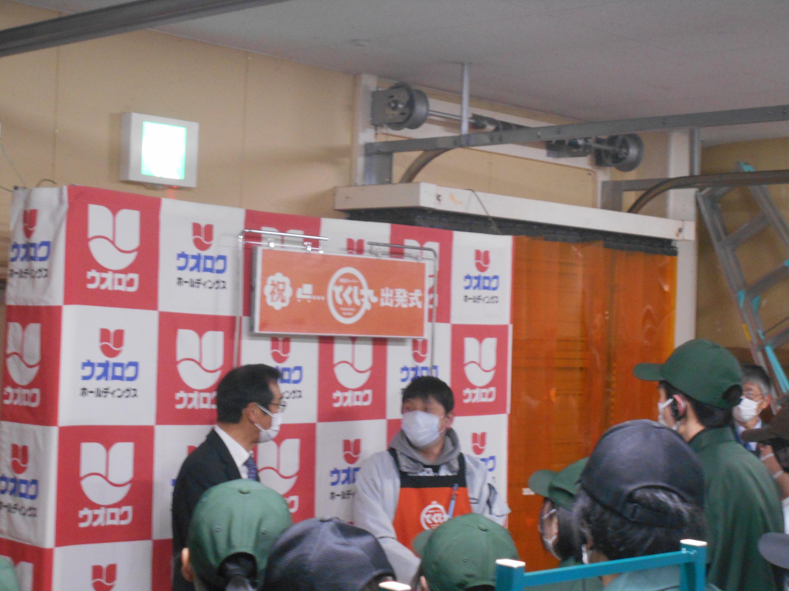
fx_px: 1504
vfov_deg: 22.3
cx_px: 394
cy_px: 296
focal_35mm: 66
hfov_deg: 29.4
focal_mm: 11.6
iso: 500
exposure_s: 1/8
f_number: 5.3
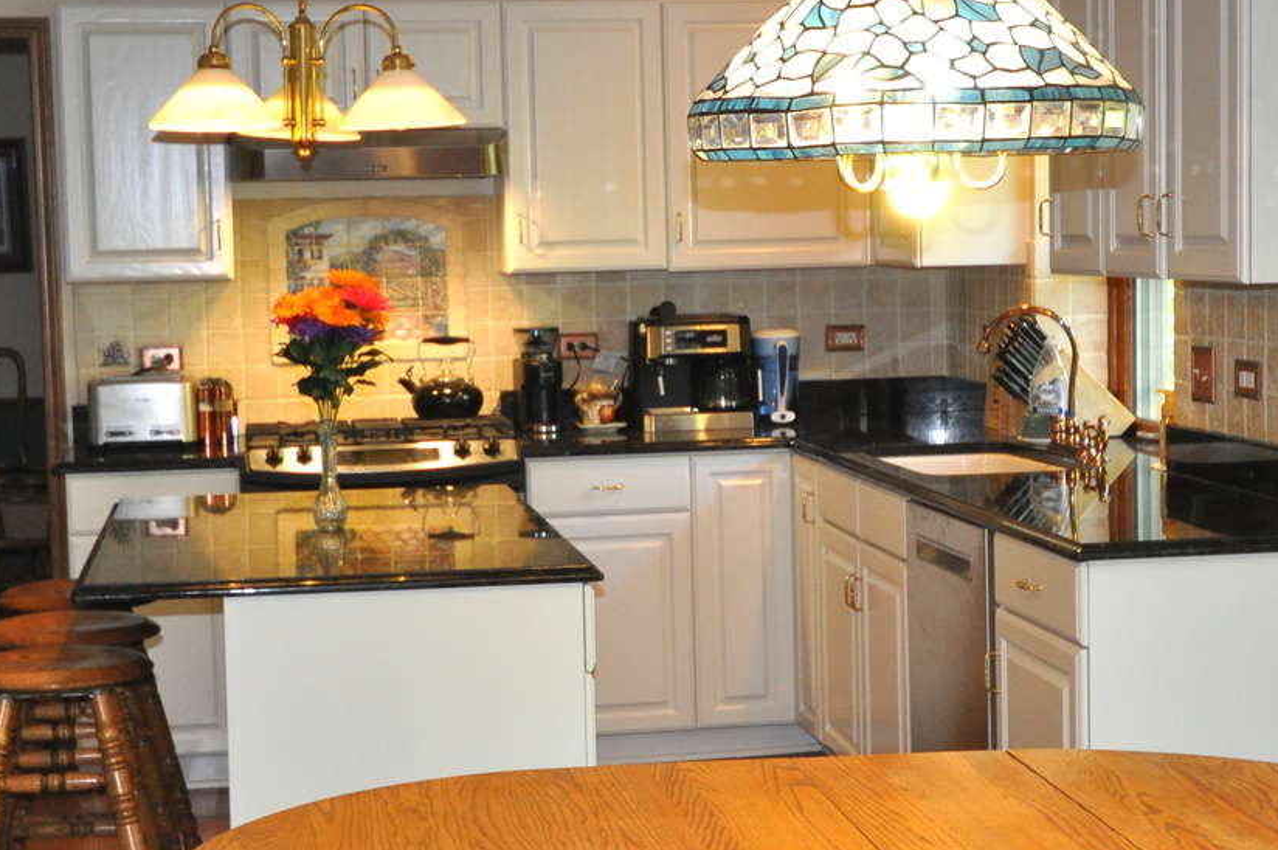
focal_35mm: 71
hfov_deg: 28.5
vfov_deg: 19.2
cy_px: 399
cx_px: 658
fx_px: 2518
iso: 800
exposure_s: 1/60
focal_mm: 24
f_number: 4.5
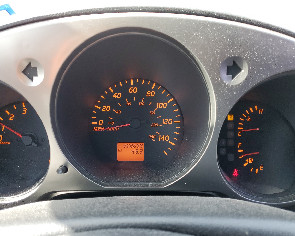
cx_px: 132
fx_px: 244
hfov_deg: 62.1
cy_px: 122
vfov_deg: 51.5
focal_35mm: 28
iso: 71
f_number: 1.5
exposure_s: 1/120
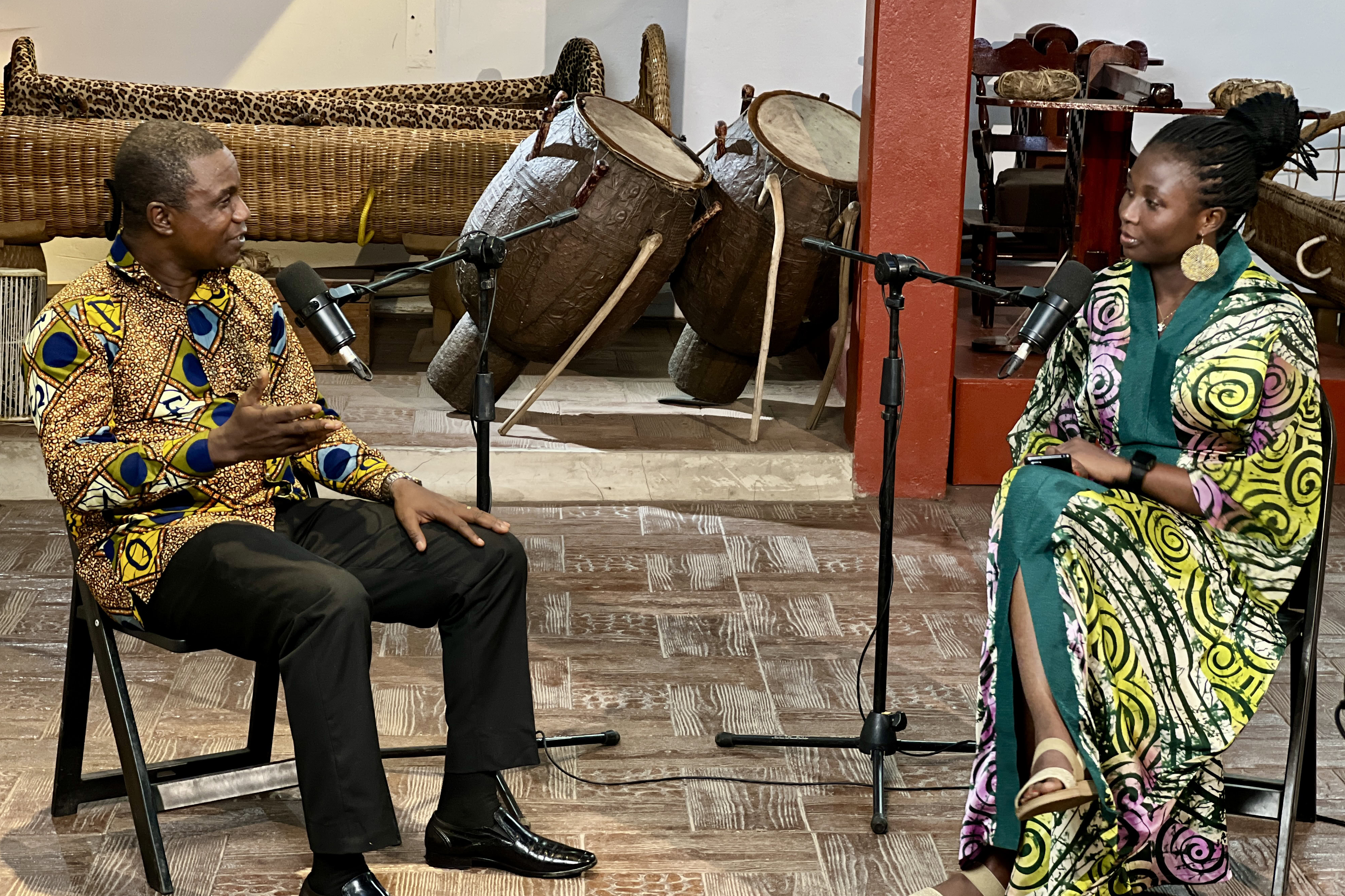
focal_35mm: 81
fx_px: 3026
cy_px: 468
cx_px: 677
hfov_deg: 25.1
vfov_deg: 16.9
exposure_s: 1/33
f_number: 2.8
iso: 320
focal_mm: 9
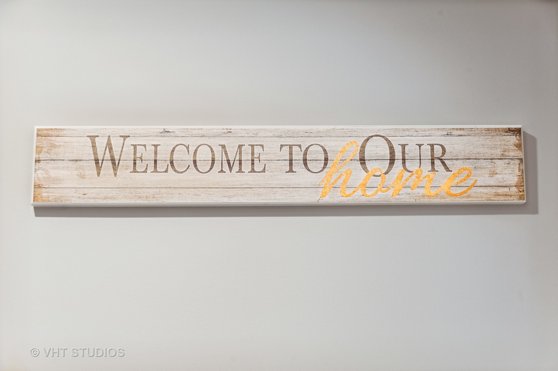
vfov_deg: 19.4
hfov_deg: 28.9
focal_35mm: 70
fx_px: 1084
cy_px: 186
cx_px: 279
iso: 200
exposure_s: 1/13
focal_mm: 70
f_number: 8
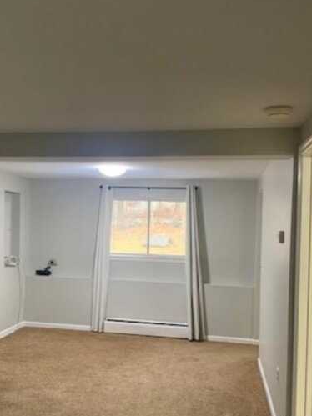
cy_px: 228
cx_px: 119
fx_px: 481
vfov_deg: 46.7
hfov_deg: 35.8
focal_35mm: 40
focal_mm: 4.25
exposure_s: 1/40
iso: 320
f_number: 1.8
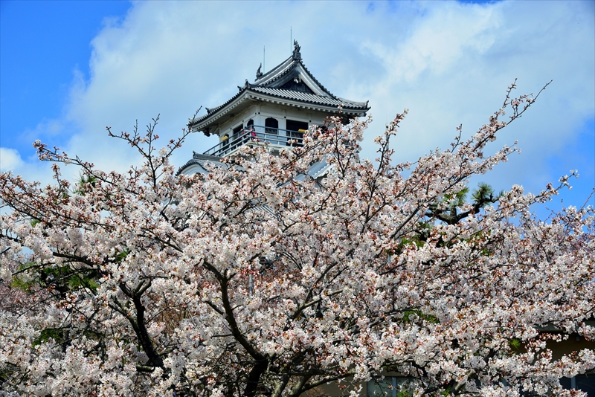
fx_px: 1240
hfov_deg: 27.0
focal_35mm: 75
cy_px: 198
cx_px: 298
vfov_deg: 18.2
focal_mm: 75
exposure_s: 1/640
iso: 400
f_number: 13
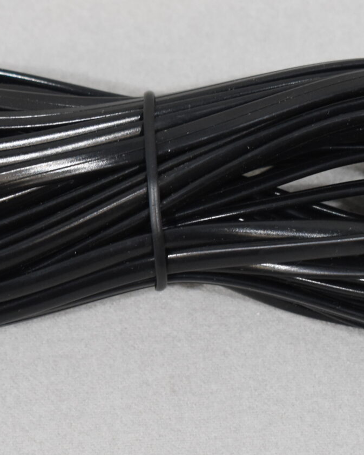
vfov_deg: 10.0
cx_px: 139
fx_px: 2592
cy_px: 197
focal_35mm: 192
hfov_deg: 8.0
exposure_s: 1/125
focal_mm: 45
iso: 900
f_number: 5
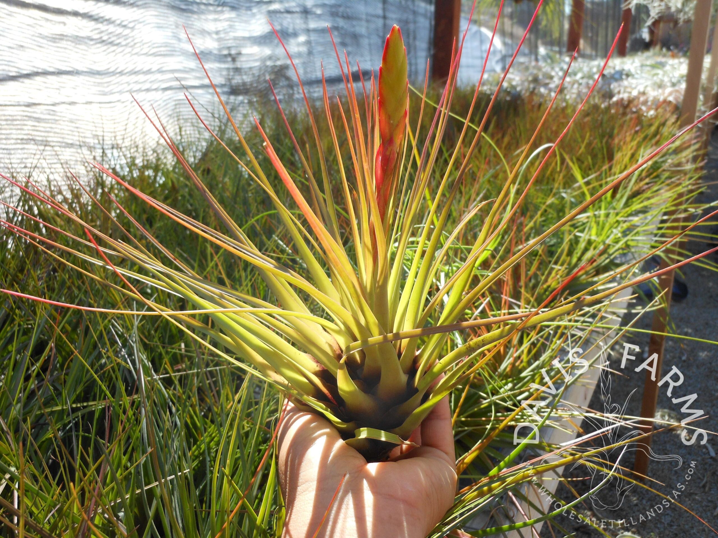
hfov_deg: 55.4
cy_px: 269
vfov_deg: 42.9
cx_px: 359
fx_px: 684
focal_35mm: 33
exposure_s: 1/80
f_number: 4
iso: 80
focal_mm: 5.9
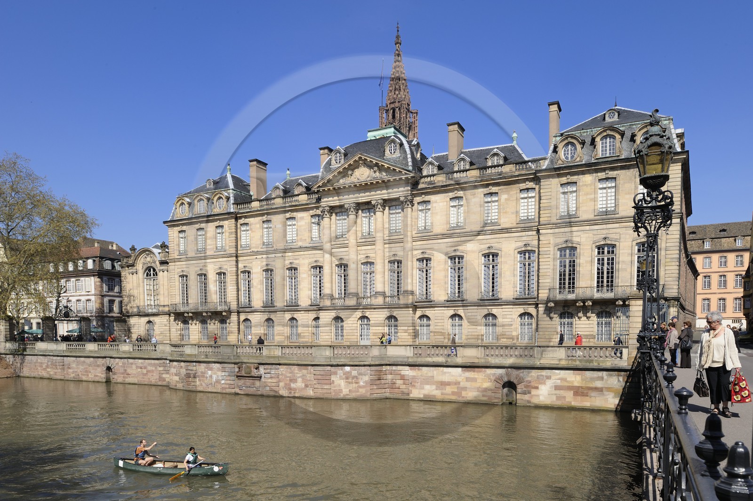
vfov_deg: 53.1
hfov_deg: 73.8
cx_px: 376
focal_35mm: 24
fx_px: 502
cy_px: 250
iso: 200
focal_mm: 24
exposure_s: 1/160
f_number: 14
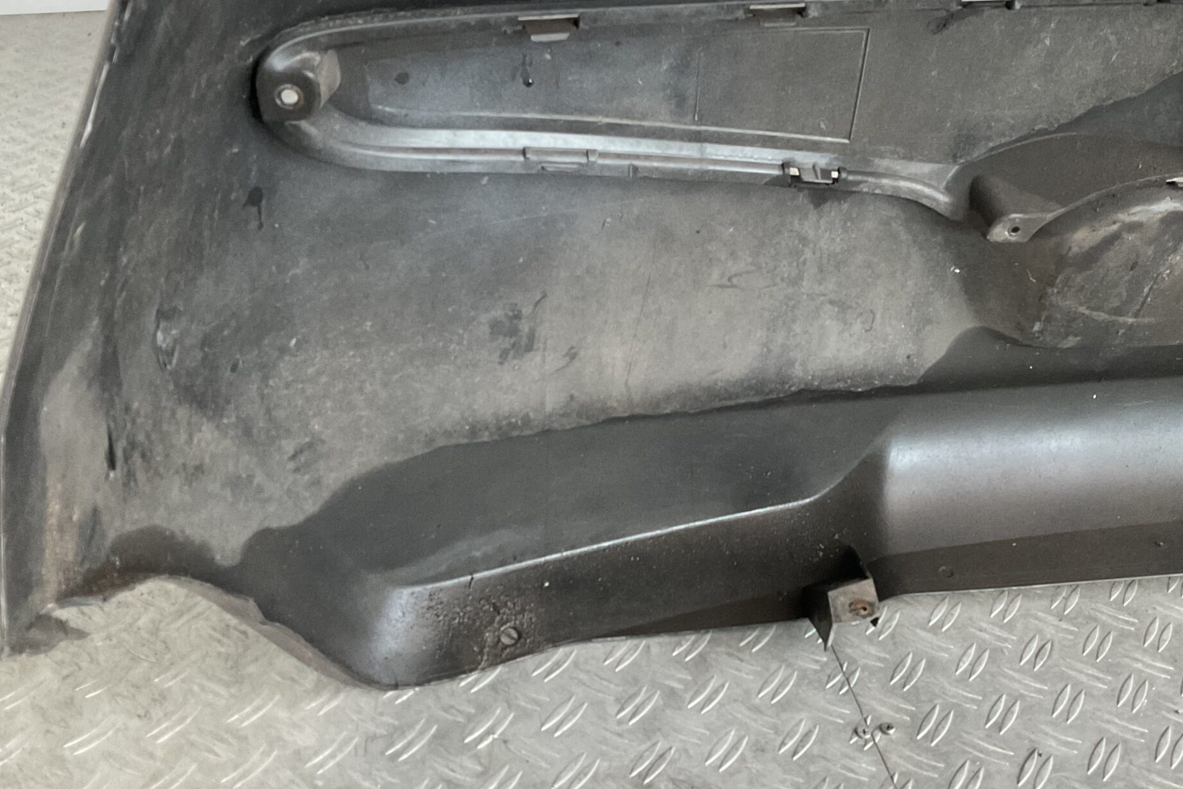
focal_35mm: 42
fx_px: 1380
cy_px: 317
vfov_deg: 31.8
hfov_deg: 45.9
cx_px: 751
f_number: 1.8
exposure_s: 1/50
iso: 200
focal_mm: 3
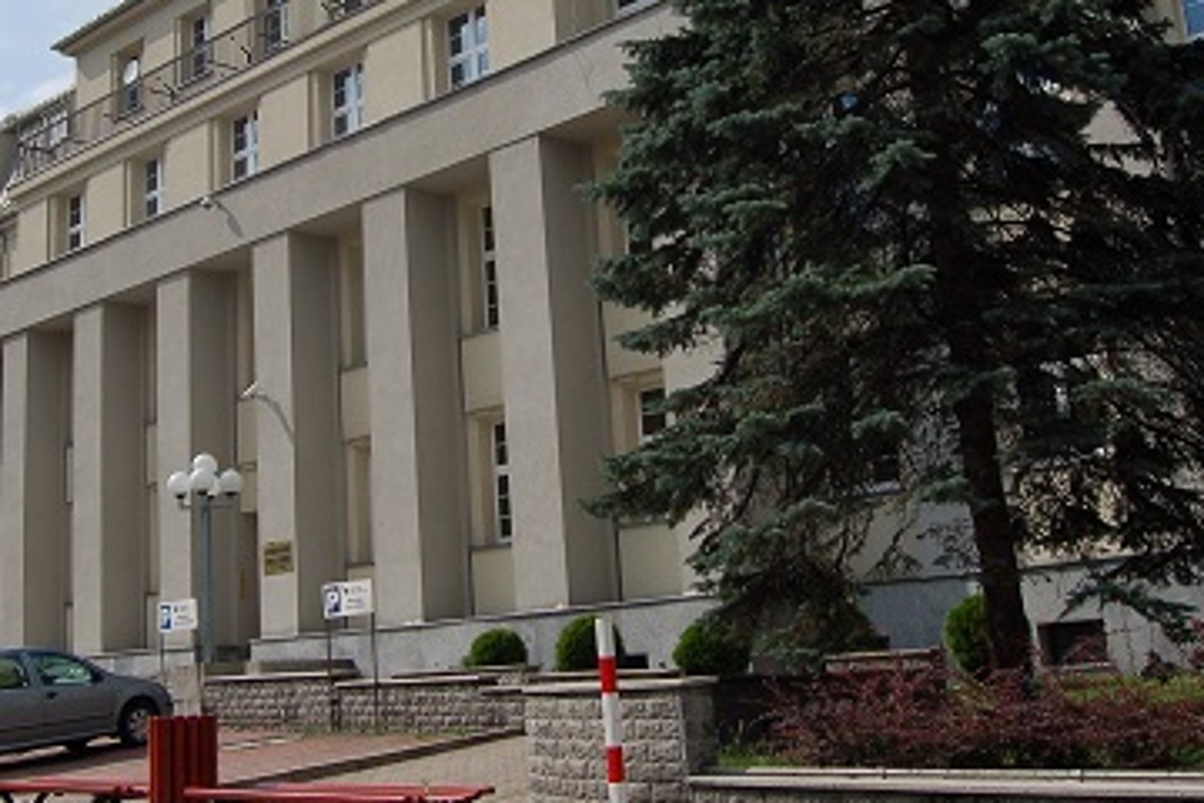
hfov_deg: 40.9
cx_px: 482
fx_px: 1605
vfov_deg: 27.8
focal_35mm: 48
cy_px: 243
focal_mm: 18
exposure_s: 1/640
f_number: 13
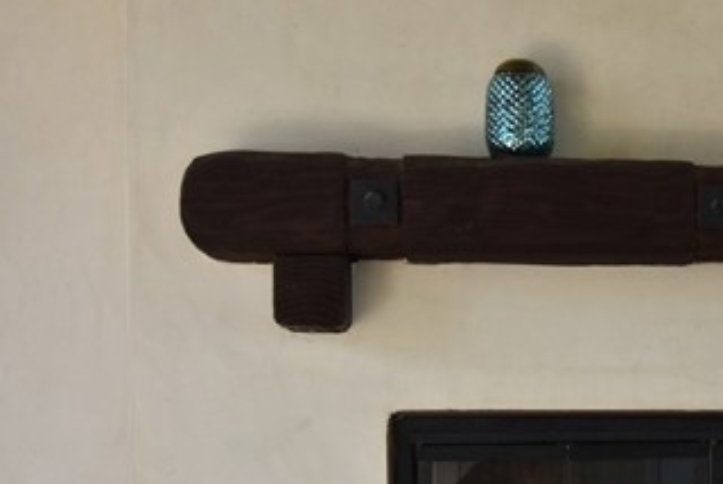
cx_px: 705
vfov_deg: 21.3
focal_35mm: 63
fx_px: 1266
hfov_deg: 29.9
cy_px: 404
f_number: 4
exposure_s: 1/400
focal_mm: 21
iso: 640
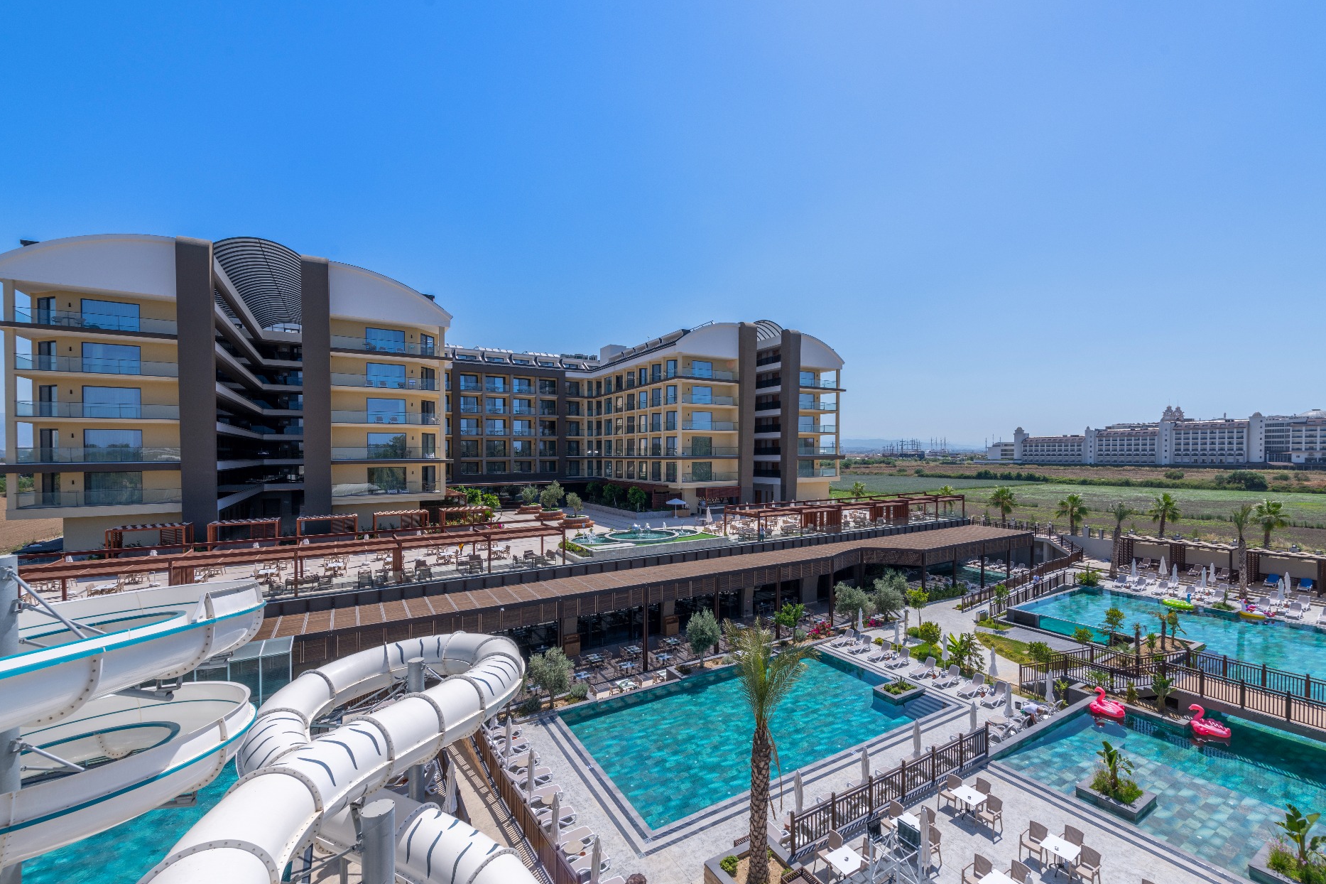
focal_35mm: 15
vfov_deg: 77.2
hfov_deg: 100.3
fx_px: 552
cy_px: 471
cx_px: 705
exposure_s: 1/250
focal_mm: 14
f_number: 13
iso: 64
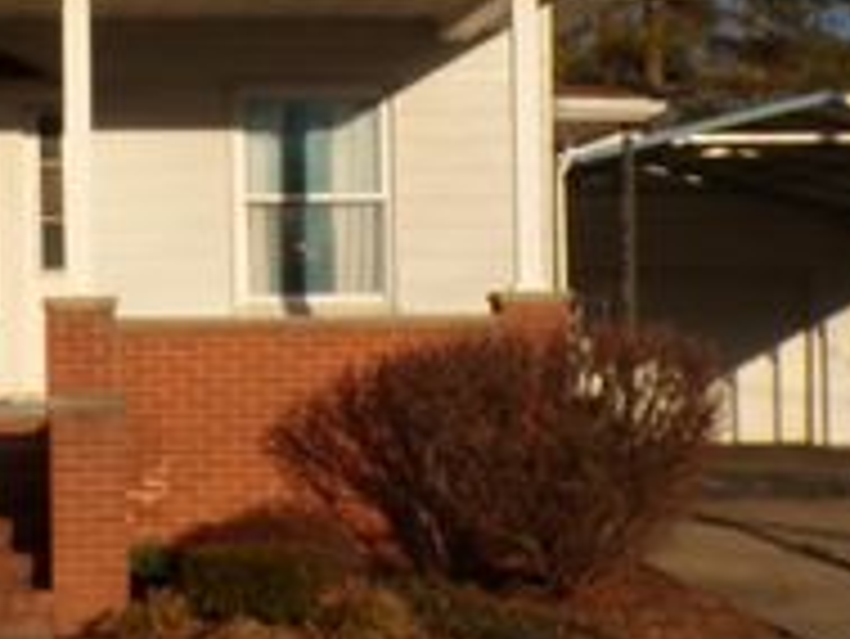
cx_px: 315
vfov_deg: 15.1
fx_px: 2408
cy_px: 281
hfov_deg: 20.0
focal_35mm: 98
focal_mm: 6.6
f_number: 4.9
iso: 100
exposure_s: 1/750
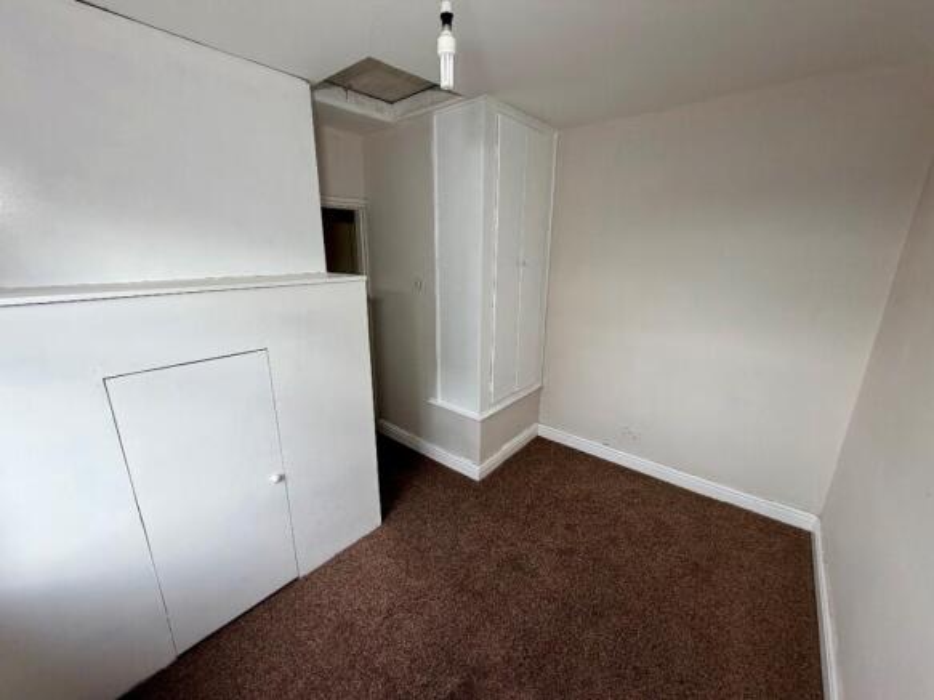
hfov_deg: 102.1
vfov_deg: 85.7
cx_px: 467
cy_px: 350
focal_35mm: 14
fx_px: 378
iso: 40
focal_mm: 2.22
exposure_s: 1/96
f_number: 2.2
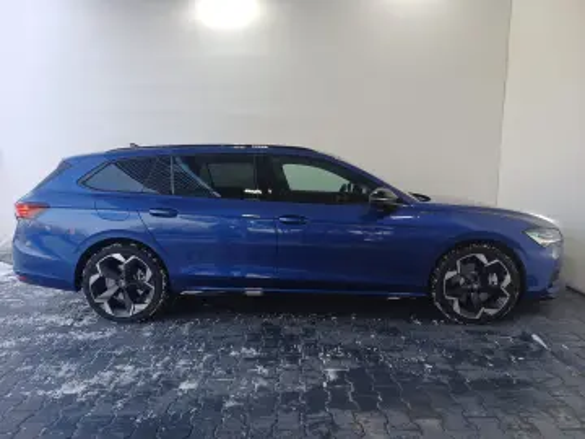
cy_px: 220
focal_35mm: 25
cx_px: 292
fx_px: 422
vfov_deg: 54.9
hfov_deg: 69.4
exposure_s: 1/103
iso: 50
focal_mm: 4.65
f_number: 1.8
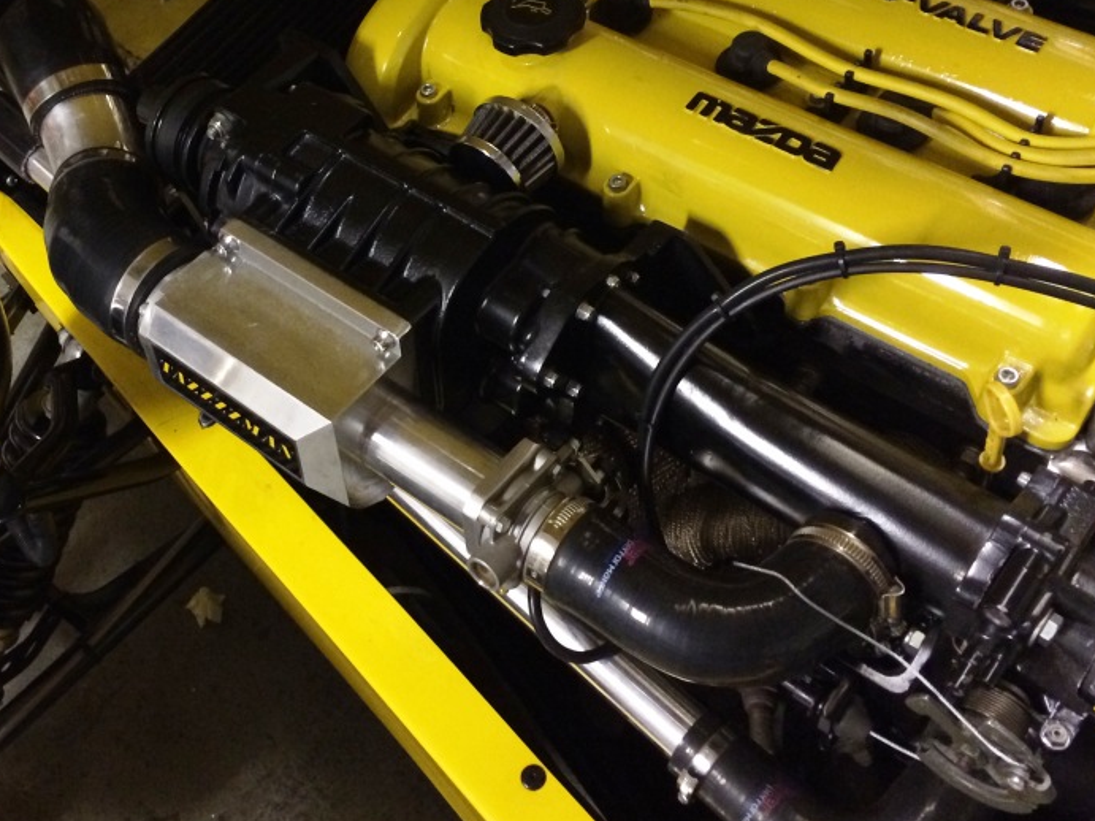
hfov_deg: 43.5
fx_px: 1360
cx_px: 409
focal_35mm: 43
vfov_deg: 33.3
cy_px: 281
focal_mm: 4.15
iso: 250
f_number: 2.2
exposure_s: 1/15
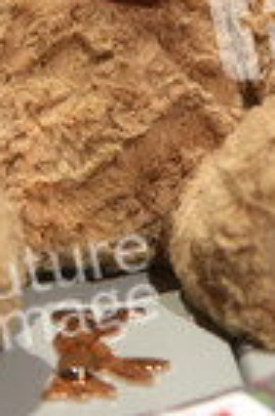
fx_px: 1462
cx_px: 94
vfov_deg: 15.4
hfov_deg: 10.7
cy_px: -135
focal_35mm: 127
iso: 640
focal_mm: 30
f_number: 2
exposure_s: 1/800
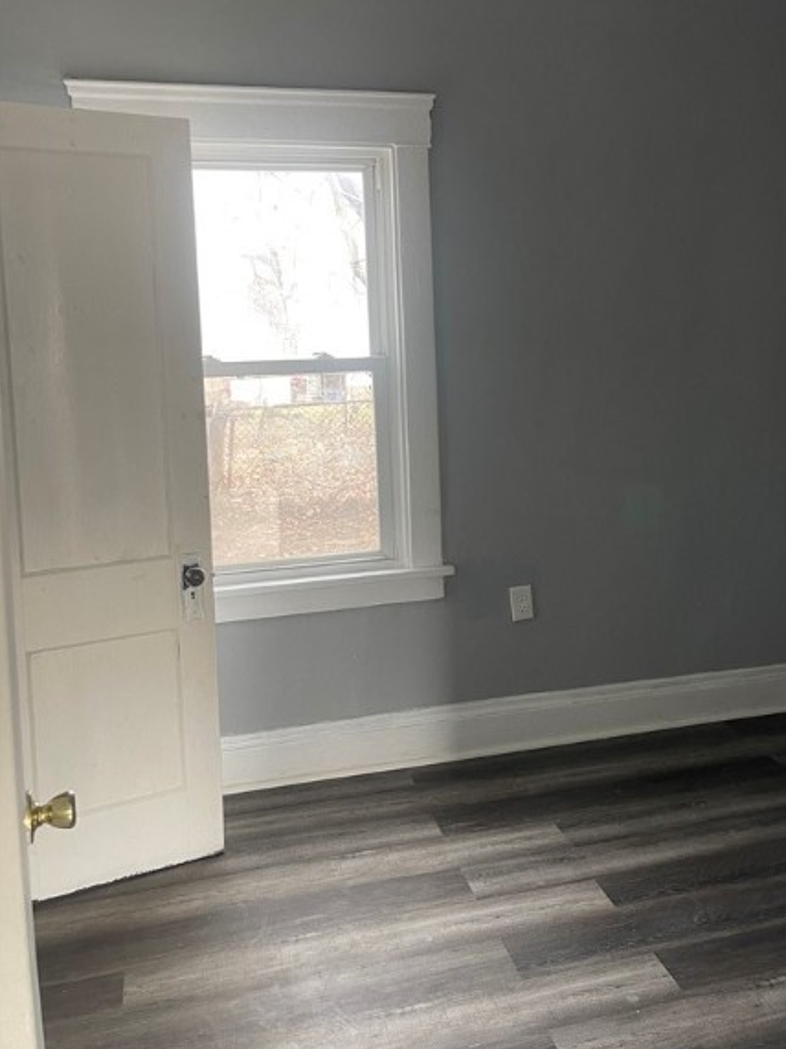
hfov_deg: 40.2
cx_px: 518
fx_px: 1060
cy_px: 423
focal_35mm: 35
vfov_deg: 52.3
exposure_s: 1/87
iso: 125
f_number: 1.6
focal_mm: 5.1
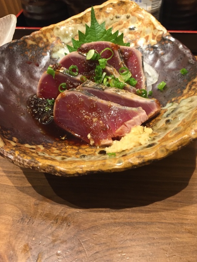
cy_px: 126
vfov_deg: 58.3
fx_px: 235
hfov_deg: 45.4
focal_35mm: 31
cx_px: 102
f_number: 2.2
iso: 125
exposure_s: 1/30
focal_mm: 4.15
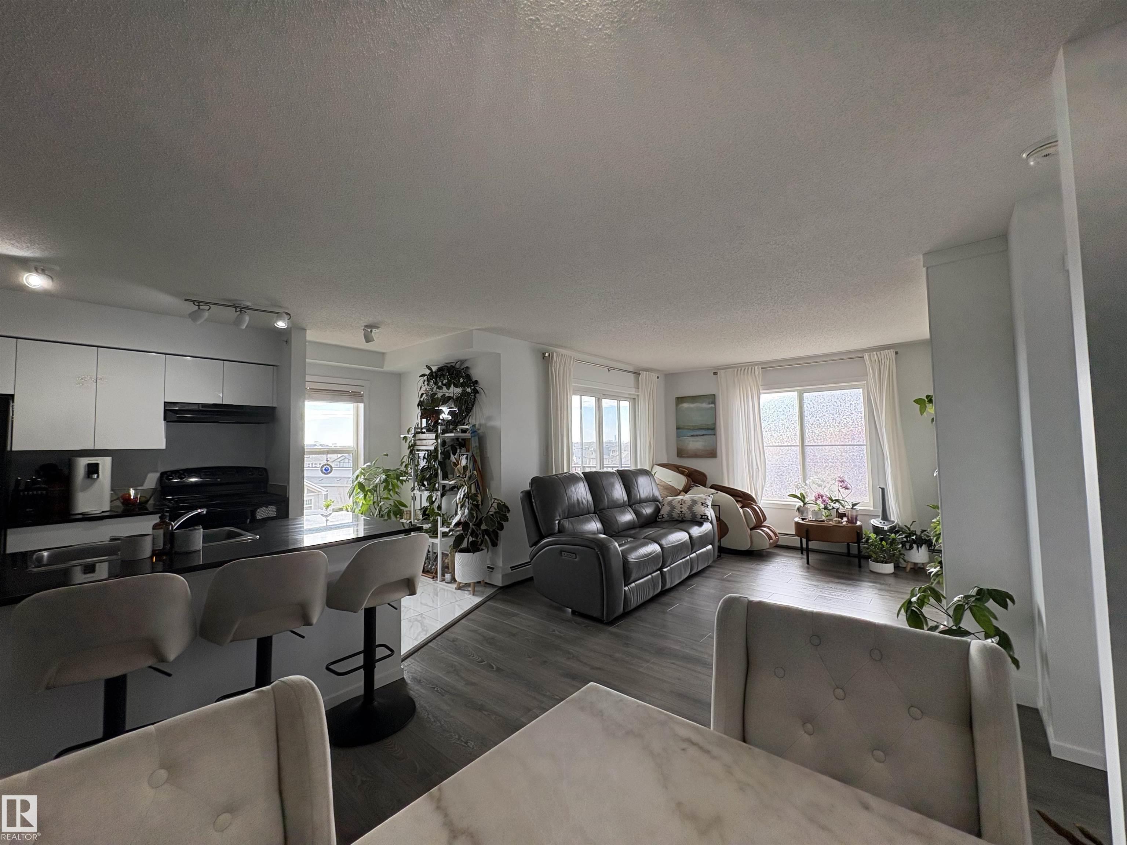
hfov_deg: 102.1
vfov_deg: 85.7
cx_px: 564
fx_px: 456
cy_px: 422
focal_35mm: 14
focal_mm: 2.22
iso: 64
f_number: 2.2
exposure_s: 1/139
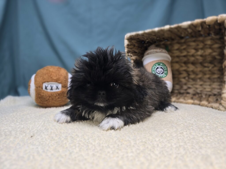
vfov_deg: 58.9
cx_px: 113
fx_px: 150
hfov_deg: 73.9
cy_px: 84
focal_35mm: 23
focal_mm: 6.3
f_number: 1.7
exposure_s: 1/69.1
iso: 40
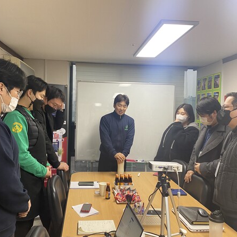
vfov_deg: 52.5
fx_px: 240
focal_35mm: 31
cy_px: 119
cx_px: 110
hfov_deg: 52.5
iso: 80
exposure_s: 1/60
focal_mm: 4.25
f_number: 1.8
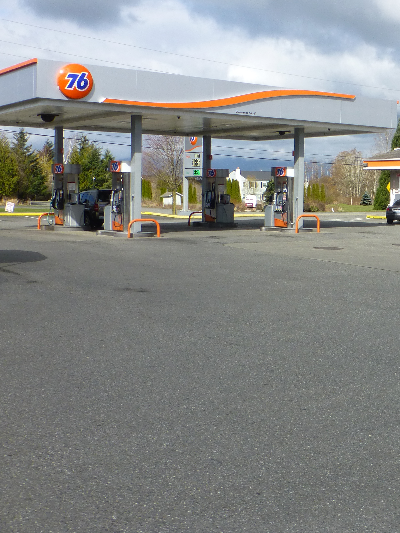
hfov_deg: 27.1
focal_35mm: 51
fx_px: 786
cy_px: 206
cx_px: 393
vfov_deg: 37.3
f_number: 4
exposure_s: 1/1000
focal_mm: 5.4
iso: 100
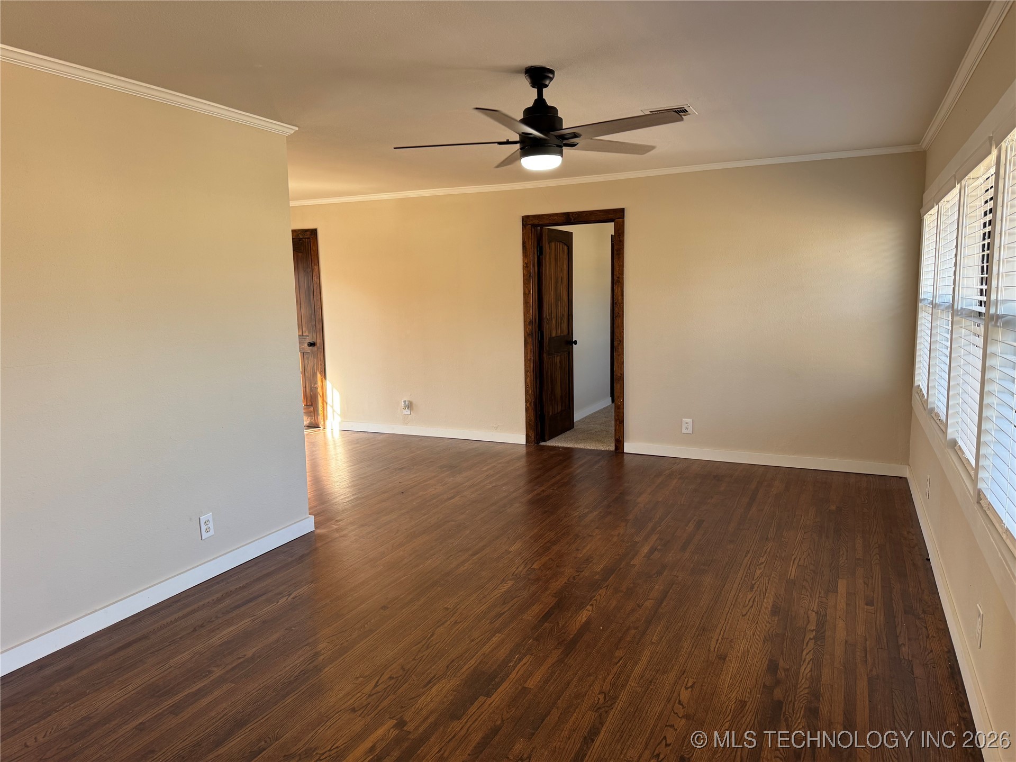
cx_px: 508
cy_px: 381
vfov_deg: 56.8
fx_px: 704
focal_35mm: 24
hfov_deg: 71.6
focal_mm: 6.76
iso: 125
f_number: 1.78
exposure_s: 1/120
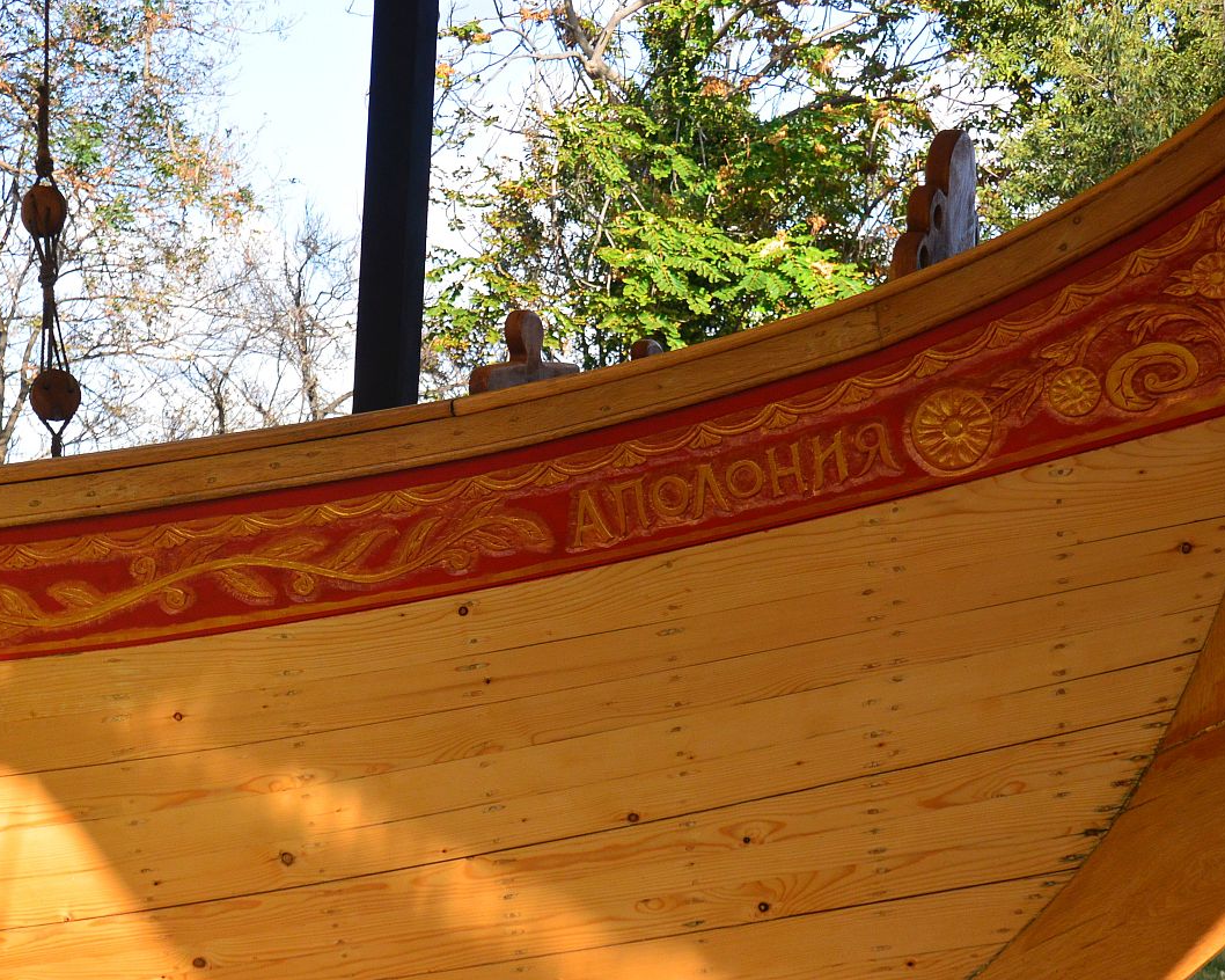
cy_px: 493
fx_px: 3335
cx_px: 565
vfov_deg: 16.7
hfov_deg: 20.8
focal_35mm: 92
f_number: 5.6
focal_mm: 30
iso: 160
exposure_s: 1/250
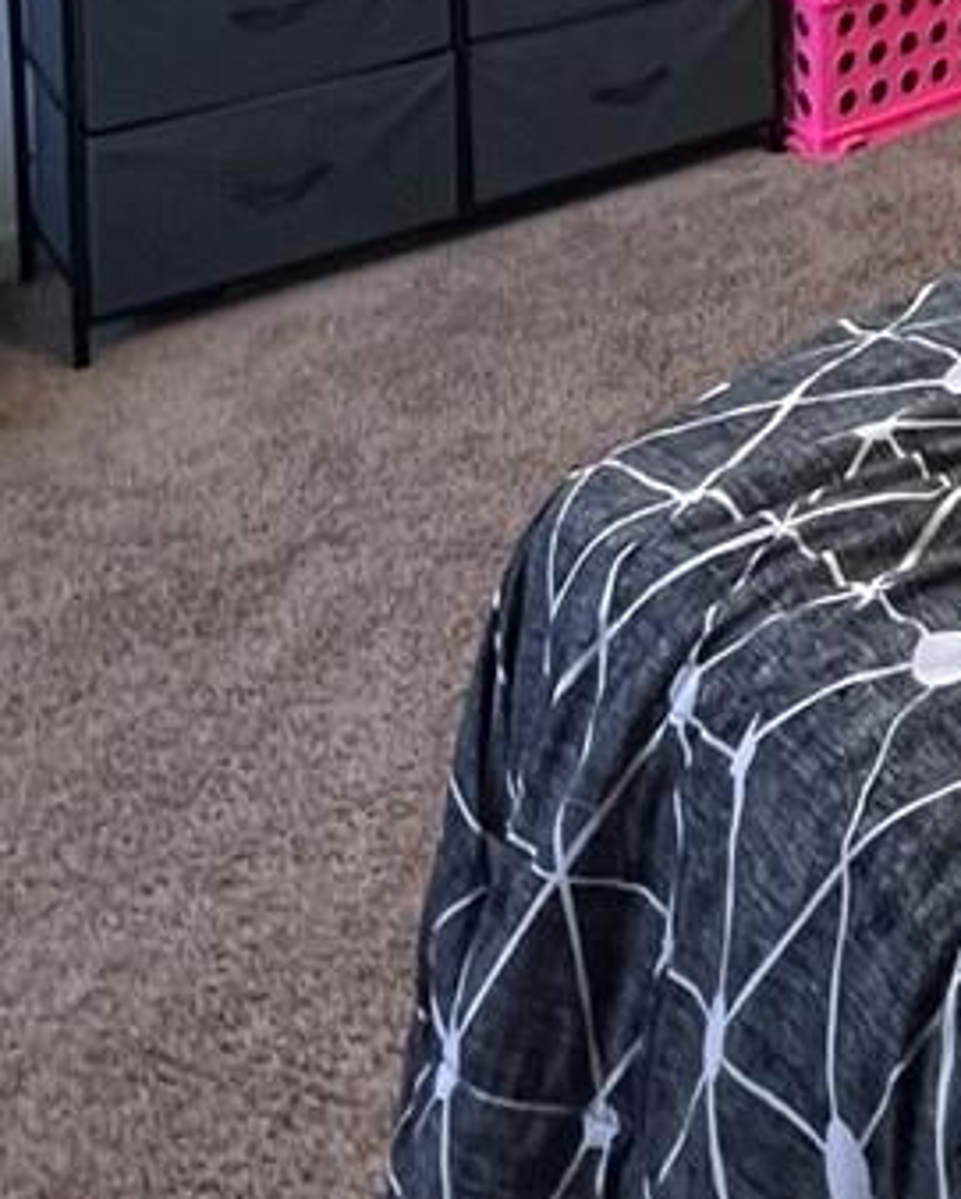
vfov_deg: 24.0
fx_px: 2130
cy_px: -649
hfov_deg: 24.3
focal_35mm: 60
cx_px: 957
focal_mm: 1.57
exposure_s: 1/120
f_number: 1.8
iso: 250
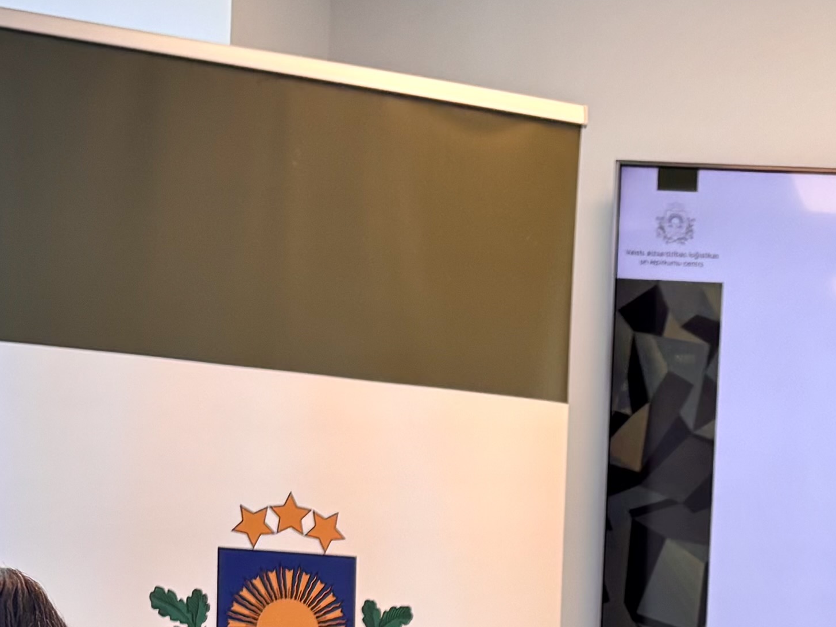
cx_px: 791
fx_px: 2463
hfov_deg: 18.8
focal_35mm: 102
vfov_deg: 13.7
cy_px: 905
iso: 50
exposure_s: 1/120
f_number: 1.6
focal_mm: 5.96
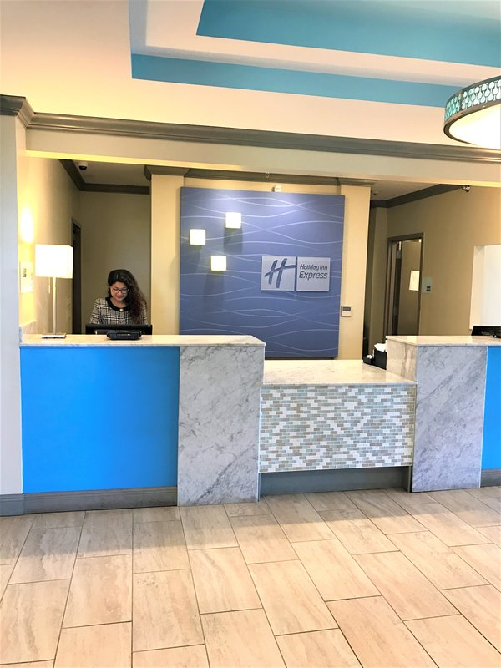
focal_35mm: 28
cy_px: 334
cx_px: 250
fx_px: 540
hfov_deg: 49.7
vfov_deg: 63.4
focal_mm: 3.99
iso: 40
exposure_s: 1/20
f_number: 1.8
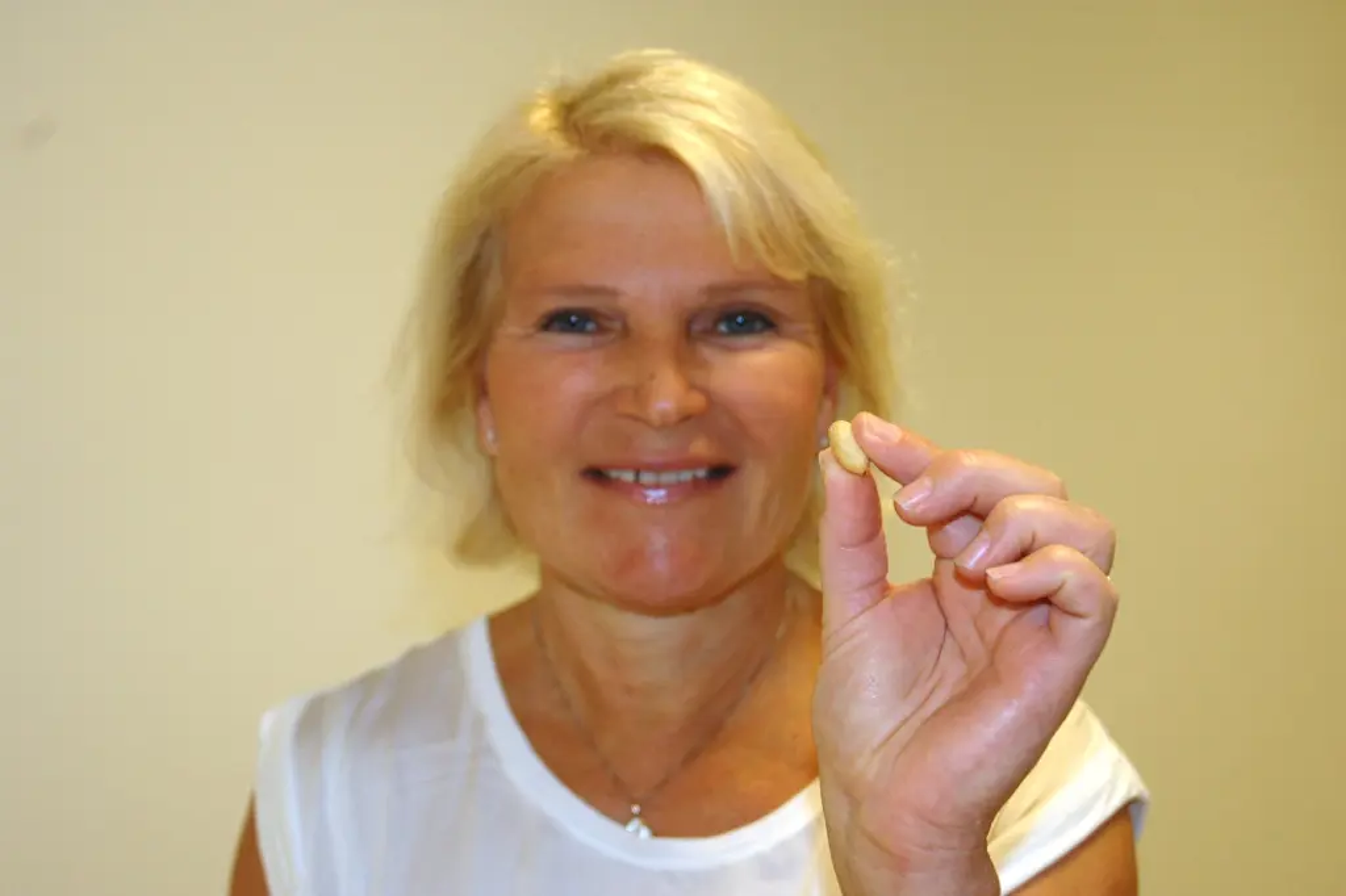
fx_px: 1906
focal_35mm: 51
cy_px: 448
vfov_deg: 26.5
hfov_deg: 38.9
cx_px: 673
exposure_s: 1/60
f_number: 4.2
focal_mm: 34
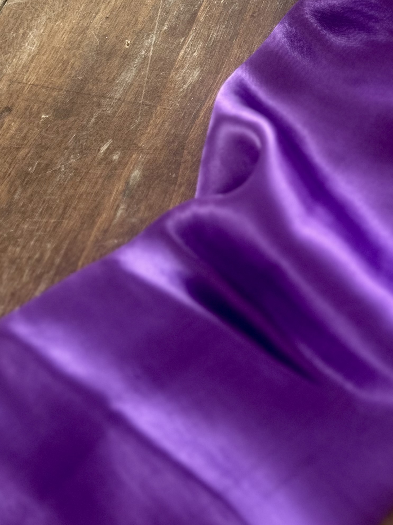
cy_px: 88
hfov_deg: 26.6
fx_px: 802
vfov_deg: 34.8
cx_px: 350
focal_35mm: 53
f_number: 1.5
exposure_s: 1/121
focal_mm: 5.7
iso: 125
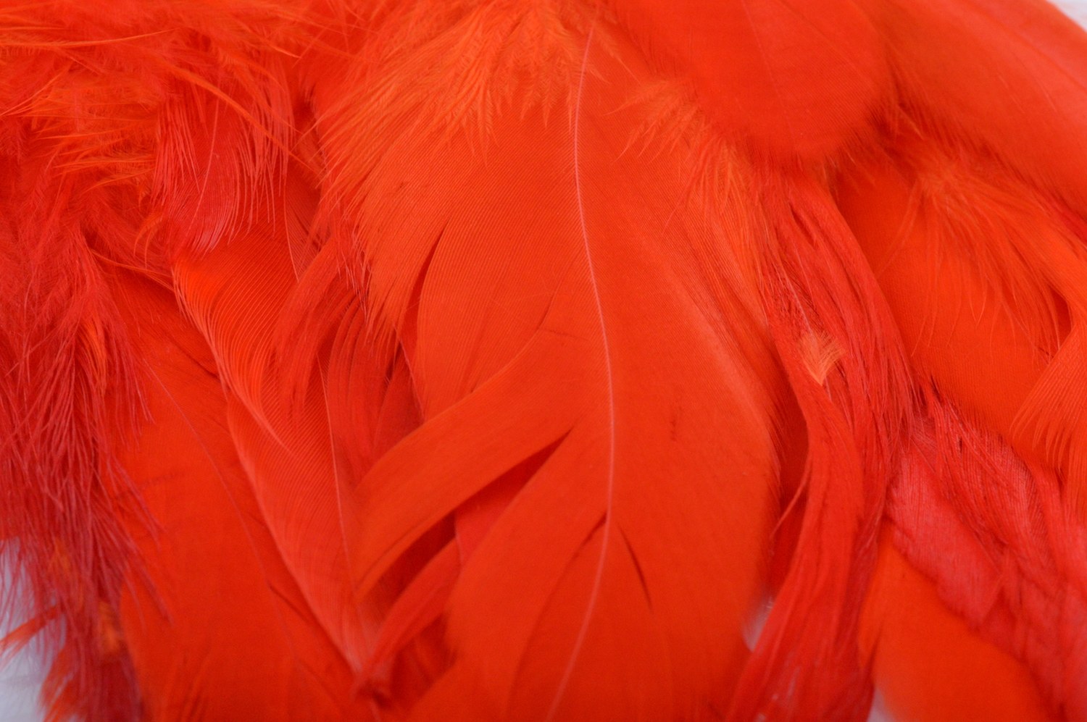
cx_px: 544
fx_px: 4072
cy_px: 361
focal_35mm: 135
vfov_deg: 10.1
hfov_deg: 15.2
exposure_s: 1/200
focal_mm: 90
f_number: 29
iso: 1600
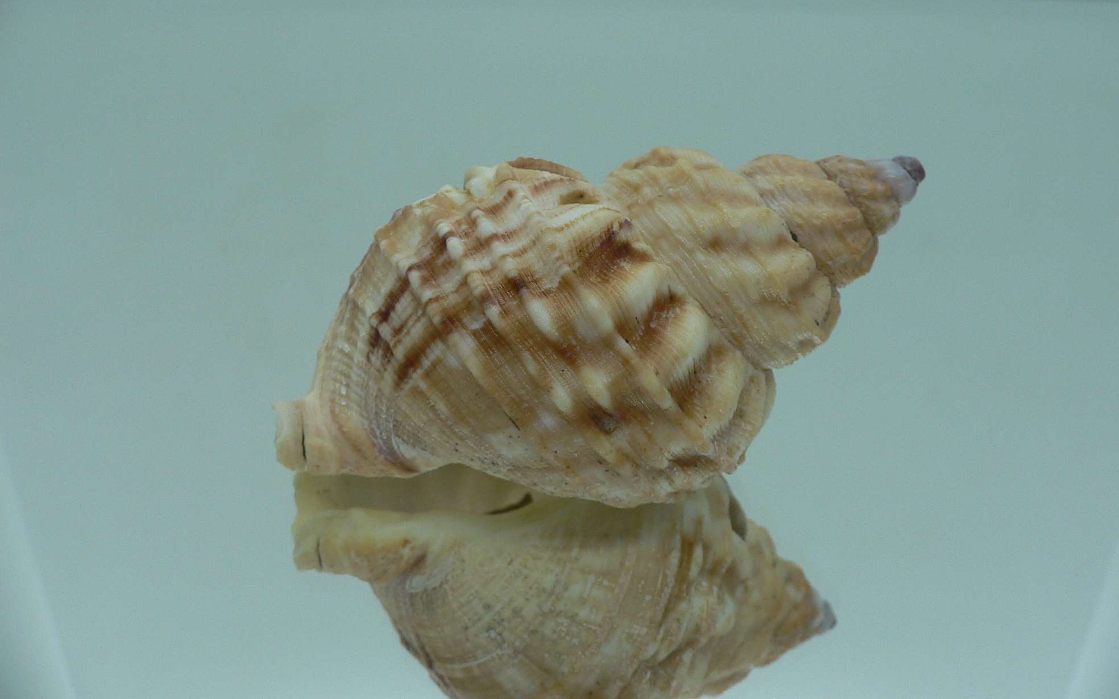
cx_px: 569
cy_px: 297
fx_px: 1159
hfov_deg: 51.5
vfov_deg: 33.5
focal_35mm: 38
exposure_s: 1/60
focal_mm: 4.6
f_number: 2.8
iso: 80
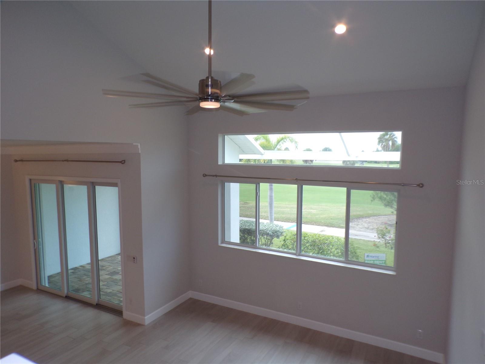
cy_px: 182
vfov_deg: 56.8
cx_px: 242
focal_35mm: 24
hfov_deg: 71.6
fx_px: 336
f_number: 4.3
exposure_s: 1/34
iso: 80
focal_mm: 4.3
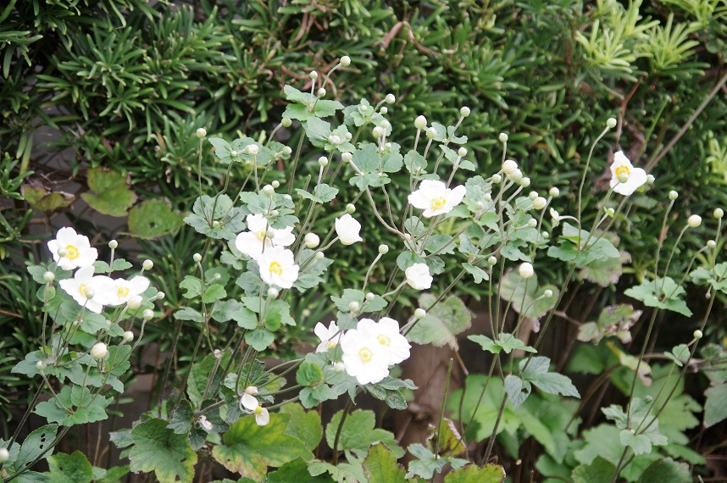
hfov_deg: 15.5
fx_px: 2663
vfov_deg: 10.4
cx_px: 364
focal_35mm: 132
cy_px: 242
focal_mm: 88
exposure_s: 1/250
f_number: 5.6
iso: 400
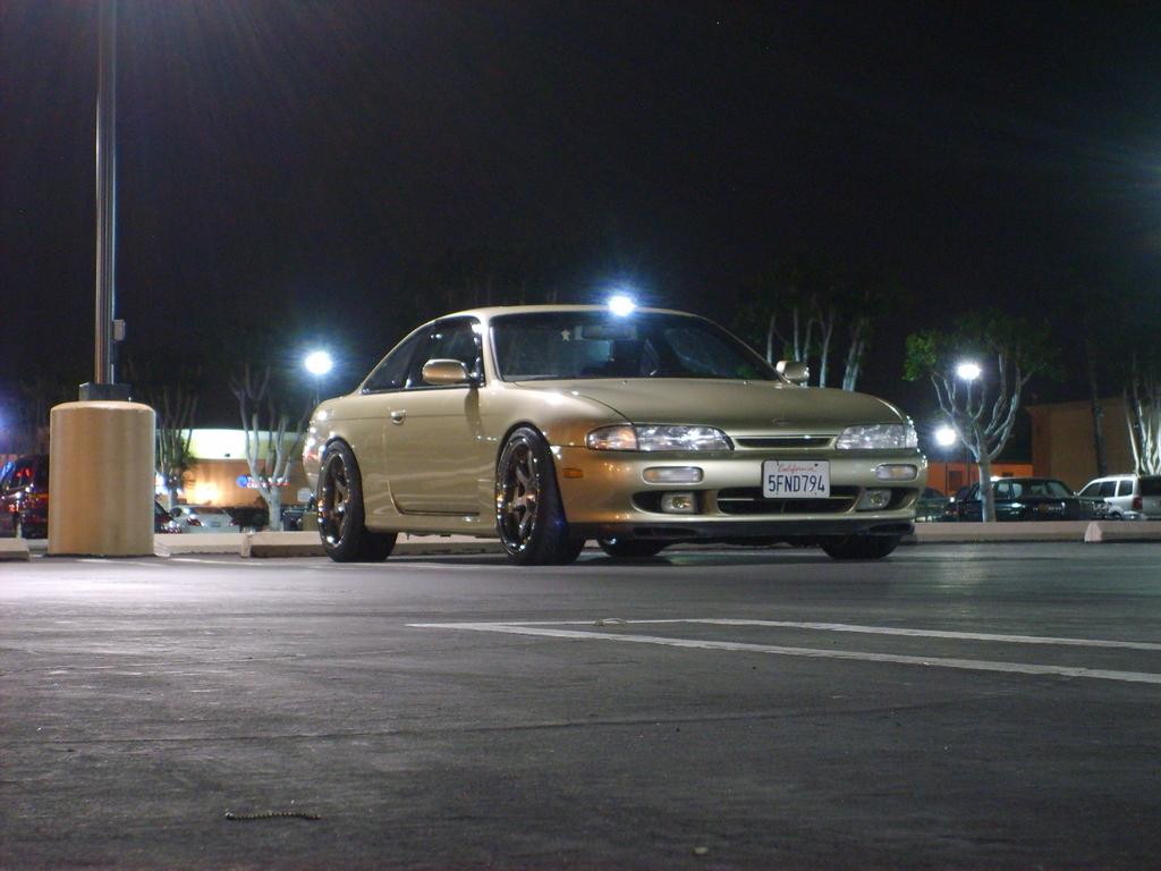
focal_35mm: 105
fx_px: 3522
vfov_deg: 14.1
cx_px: 580
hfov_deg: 18.7
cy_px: 436
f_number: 4.9
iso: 184
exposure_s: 1
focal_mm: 17.4
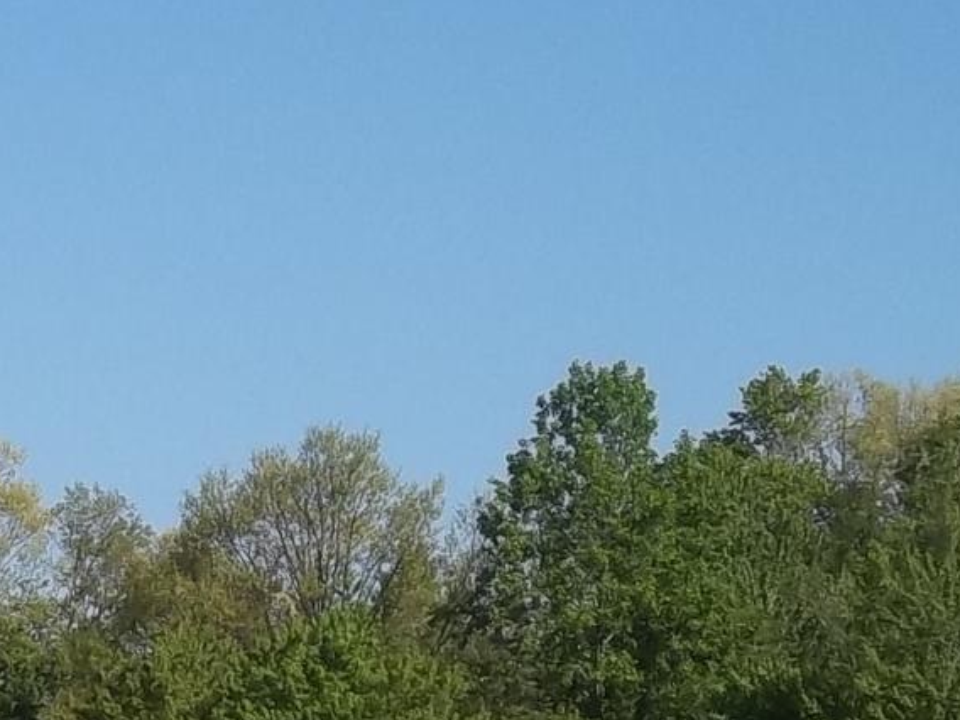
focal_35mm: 227
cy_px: 725
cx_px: -314
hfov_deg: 8.6
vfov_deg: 6.5
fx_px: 6295
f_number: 5.6
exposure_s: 1/500
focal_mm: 11.2
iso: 80
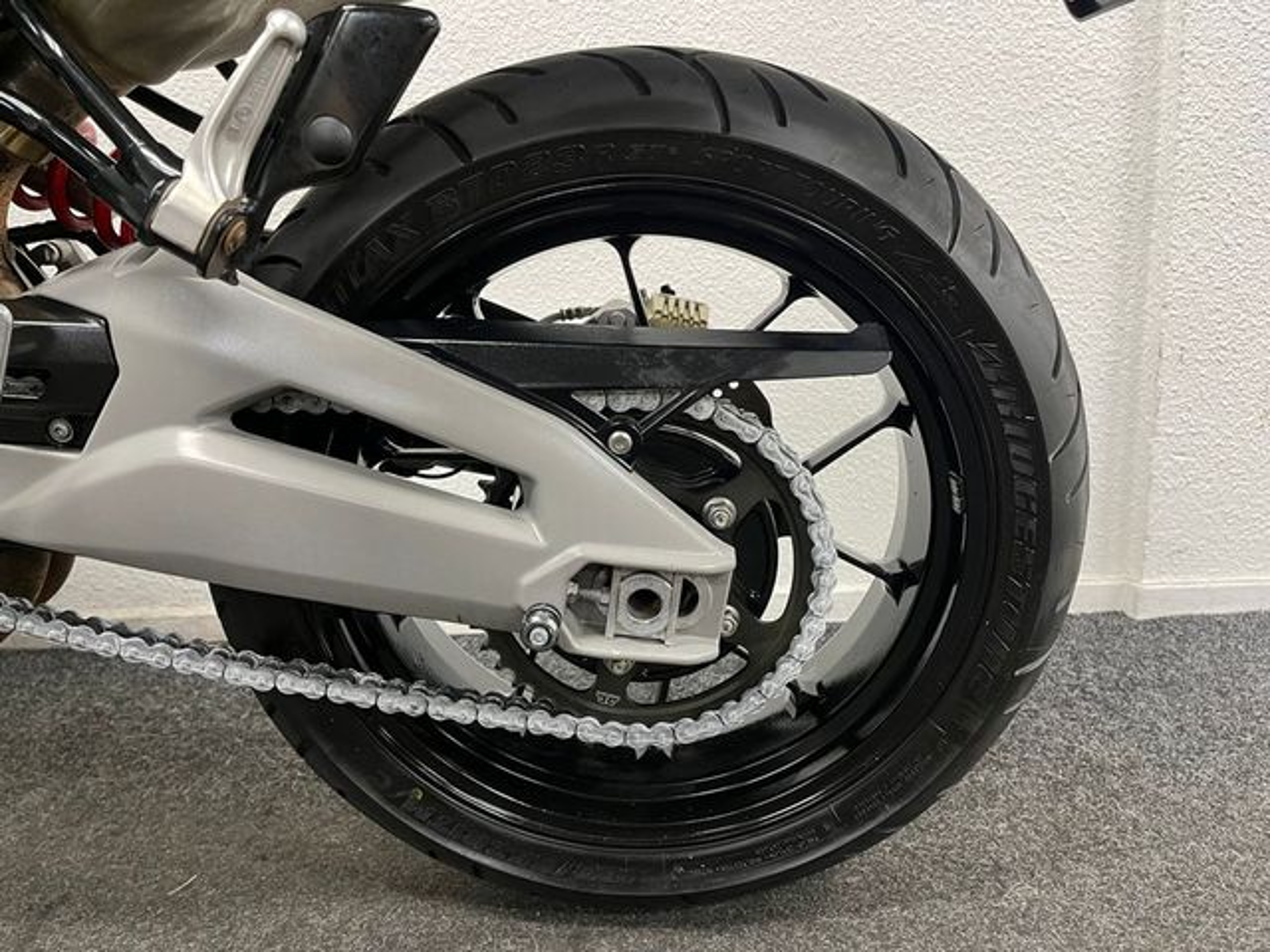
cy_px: 476
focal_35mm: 26
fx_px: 954
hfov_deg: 67.3
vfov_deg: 53.1
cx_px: 635
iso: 320
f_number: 1.6
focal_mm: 5.1
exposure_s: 1/50
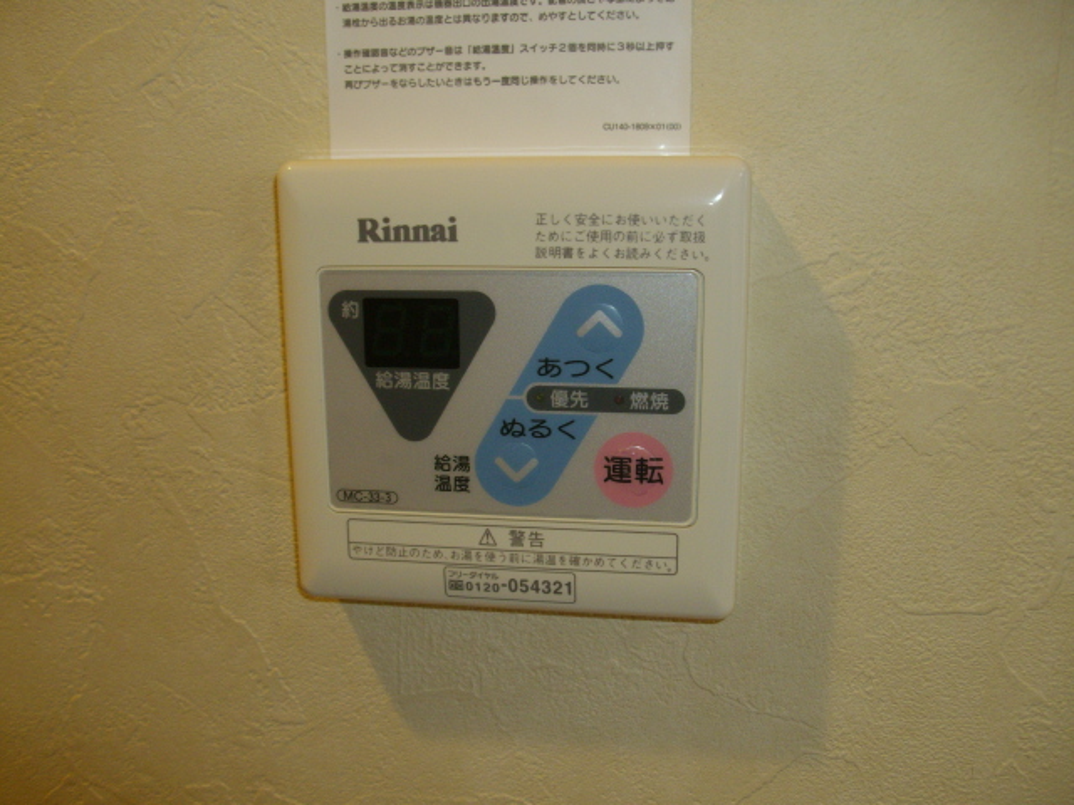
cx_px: 537
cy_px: 402
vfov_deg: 39.7
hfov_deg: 51.4
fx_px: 1117
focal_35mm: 36
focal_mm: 6
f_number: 2.7
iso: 160
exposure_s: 1/50
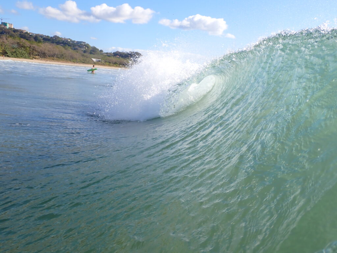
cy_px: 126
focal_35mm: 36
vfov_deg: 39.7
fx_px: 350
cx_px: 168
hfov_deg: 51.4
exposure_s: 1/800
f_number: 3.5
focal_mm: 6.37
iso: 100
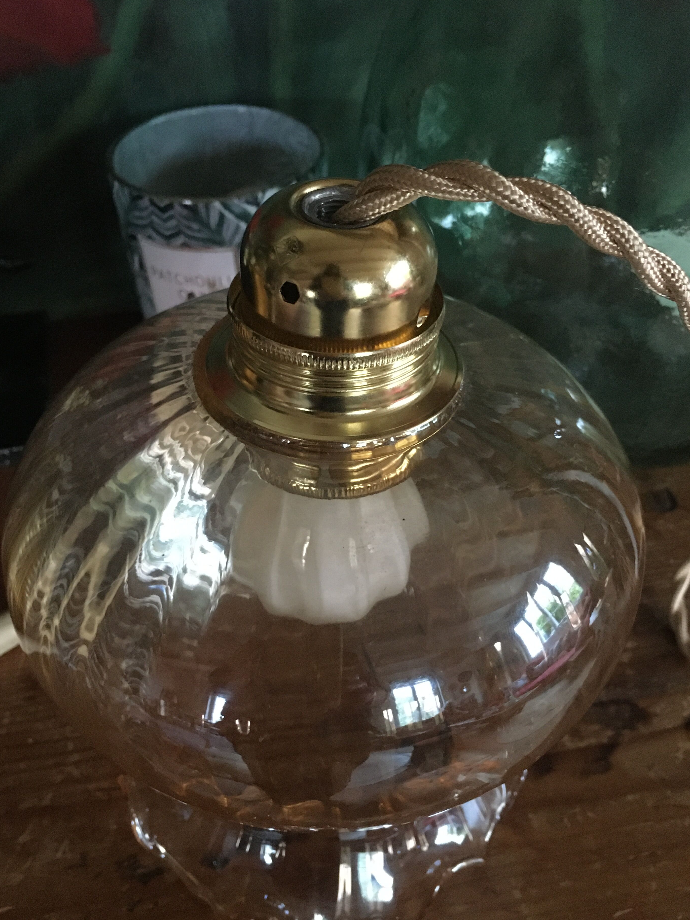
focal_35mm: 32
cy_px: 484
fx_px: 850
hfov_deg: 44.1
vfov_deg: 56.8
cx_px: 326
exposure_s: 1/17
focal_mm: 4.15
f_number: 2.2
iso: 320
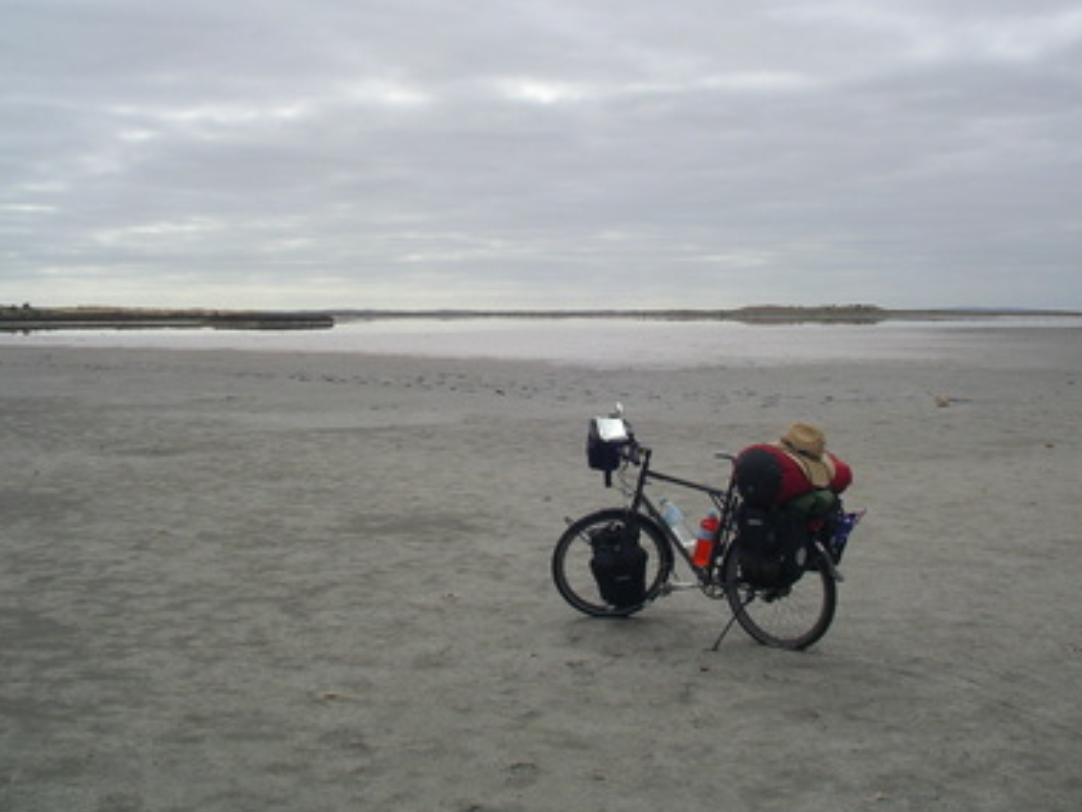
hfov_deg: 42.9
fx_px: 1376
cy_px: 341
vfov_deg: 32.8
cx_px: 606
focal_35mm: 44
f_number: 6.9
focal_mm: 5.7
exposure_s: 1/200
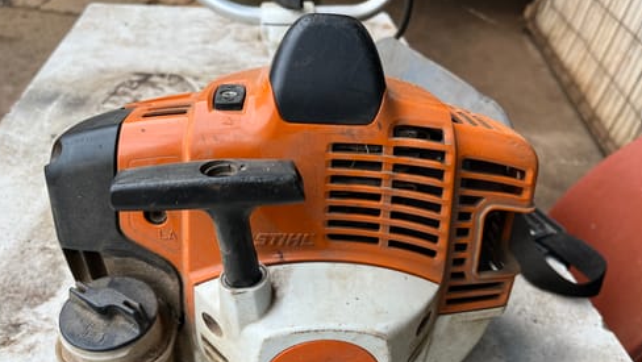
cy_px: 234
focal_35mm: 29
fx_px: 494
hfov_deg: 66.0
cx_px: 317
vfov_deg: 39.9
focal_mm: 5.1
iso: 50
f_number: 1.6
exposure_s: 1/383
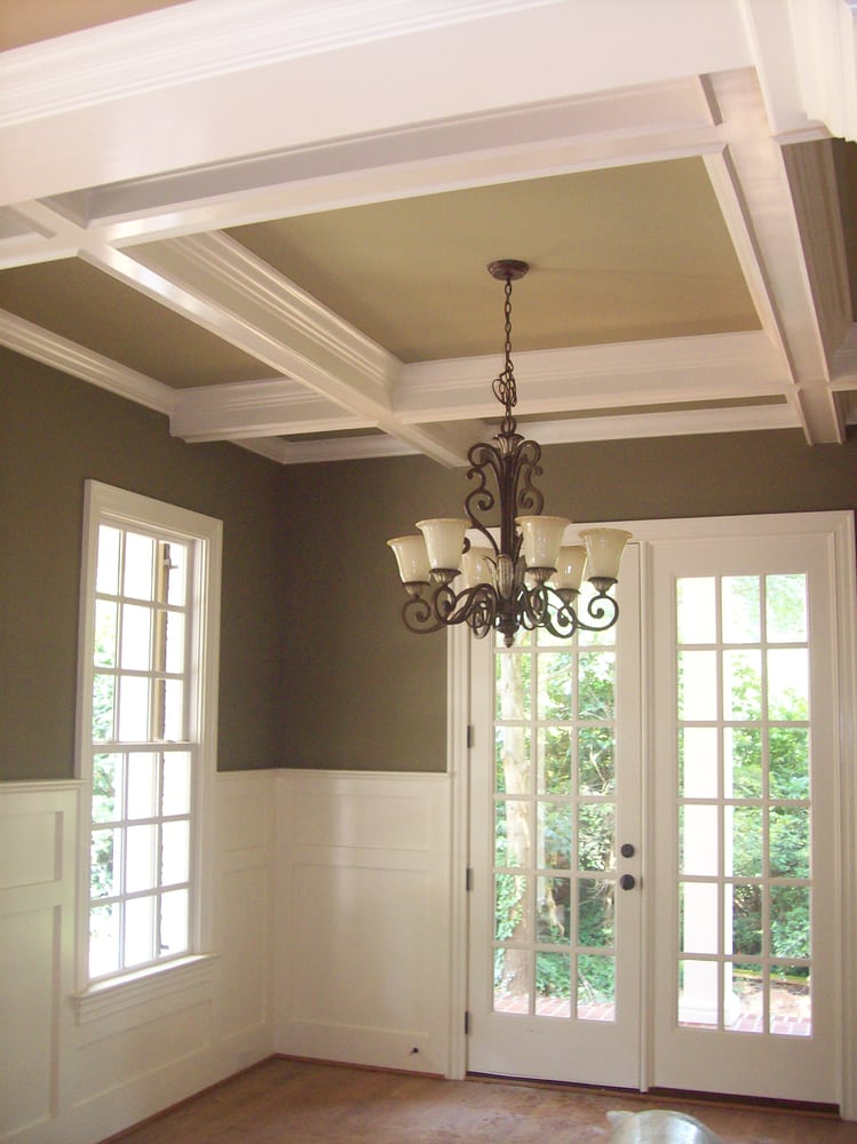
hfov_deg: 39.6
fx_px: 1189
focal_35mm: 36
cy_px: 572
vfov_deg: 51.4
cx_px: 428
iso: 140
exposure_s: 1/32
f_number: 2.7
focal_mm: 6
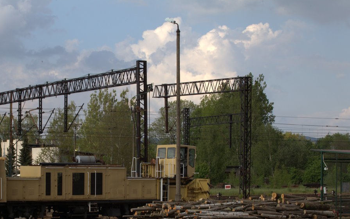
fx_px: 887
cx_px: 122
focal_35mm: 93
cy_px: 155
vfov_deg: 14.0
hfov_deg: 22.2
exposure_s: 1/80
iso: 320
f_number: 18
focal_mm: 70
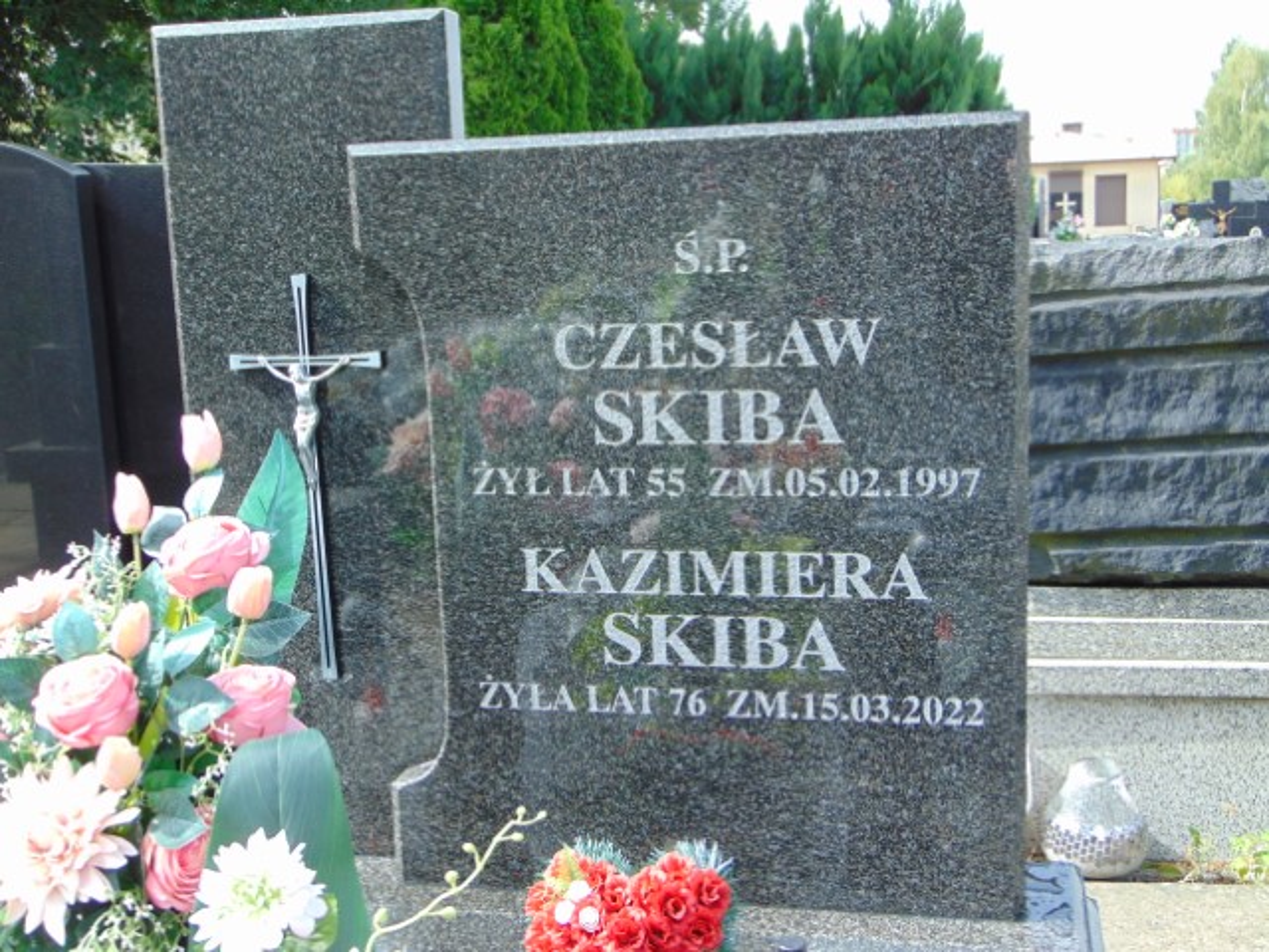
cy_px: 476
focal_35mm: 42
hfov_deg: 44.8
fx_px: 1540
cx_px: 634
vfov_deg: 34.3
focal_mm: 7.6
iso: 80
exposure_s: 1/200
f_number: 3.3
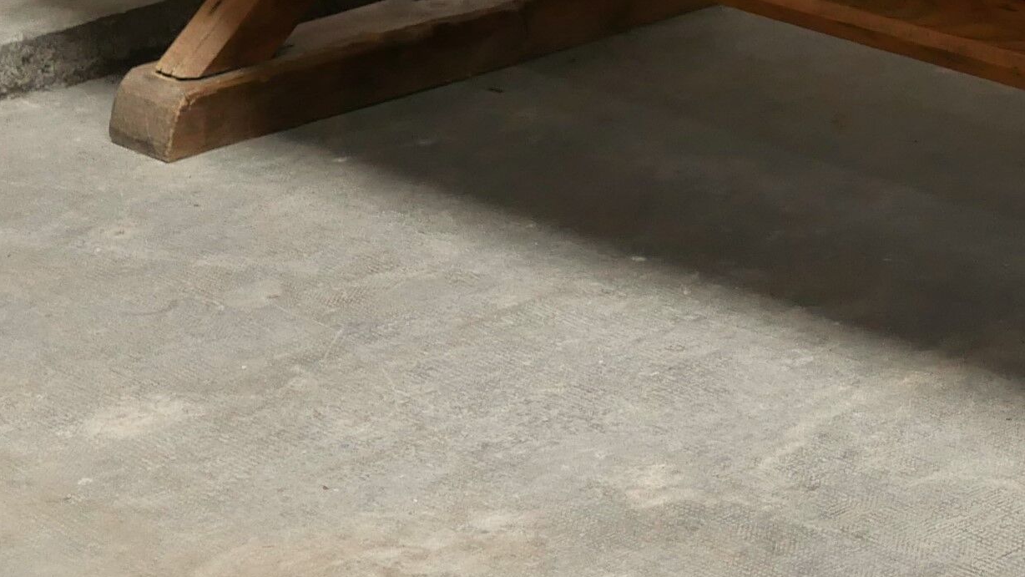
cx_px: 1273
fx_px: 4431
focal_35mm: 163
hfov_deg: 12.8
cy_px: -326
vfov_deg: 7.3
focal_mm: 20
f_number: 1.7
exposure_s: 1/60
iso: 640
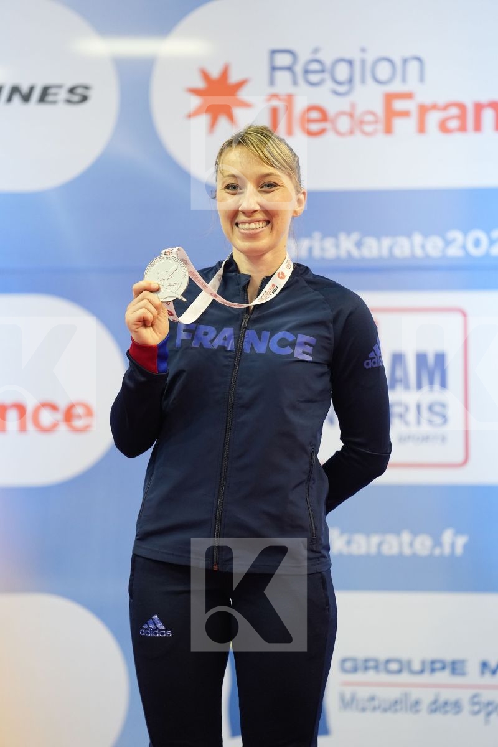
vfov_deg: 10.3
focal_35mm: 200
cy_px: 374
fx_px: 4150
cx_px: 249
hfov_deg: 6.9
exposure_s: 1/250
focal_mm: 200
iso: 1600
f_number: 2.8
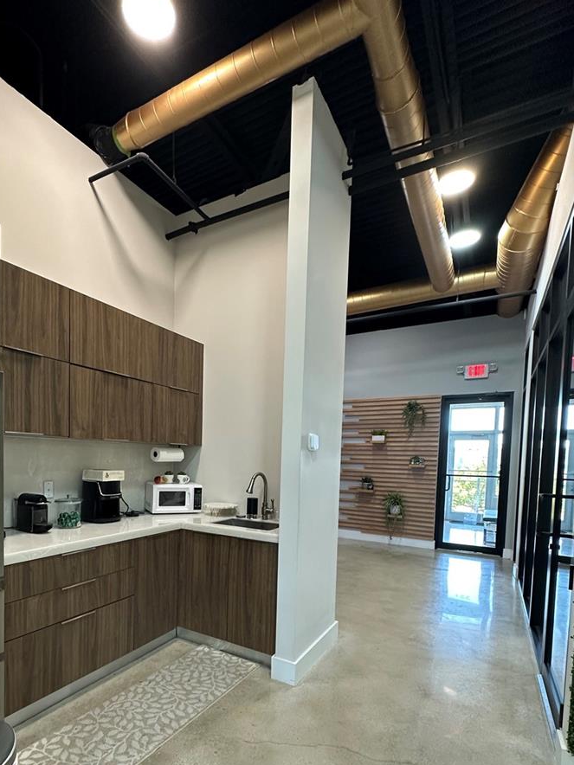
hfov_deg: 67.6
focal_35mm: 19
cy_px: 478
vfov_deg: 83.1
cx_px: 216
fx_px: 420
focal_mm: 2.22
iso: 250
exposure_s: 1/60
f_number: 2.2
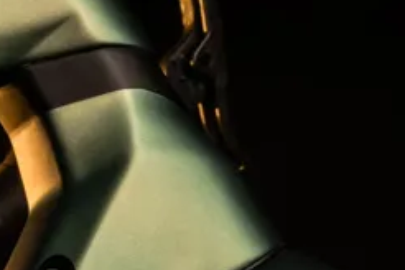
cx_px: 181
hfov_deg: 9.4
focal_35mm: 218
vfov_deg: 6.3
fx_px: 2452
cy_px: 291
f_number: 16
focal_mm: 67
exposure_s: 1/160
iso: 100
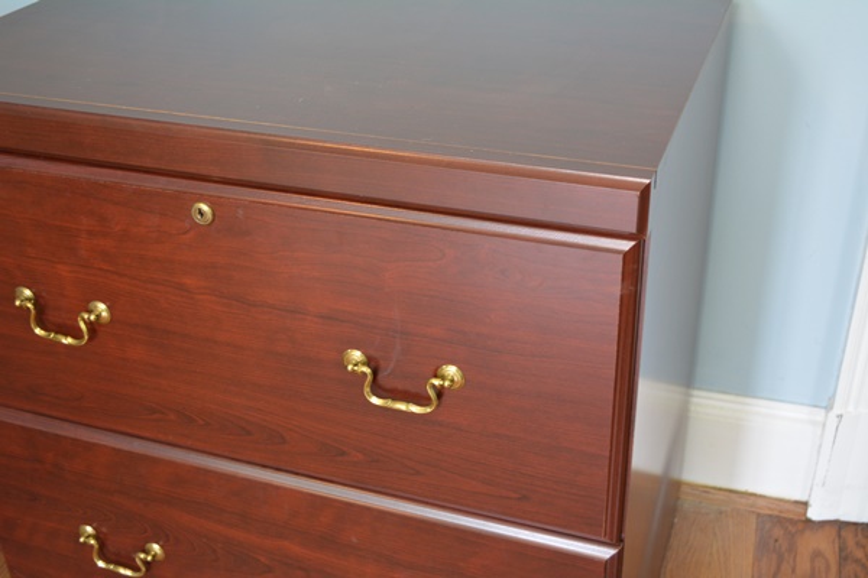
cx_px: 434
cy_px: 289
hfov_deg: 45.0
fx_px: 1049
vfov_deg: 30.8
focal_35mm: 44
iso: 900
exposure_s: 1/30
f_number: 4.5
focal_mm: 29
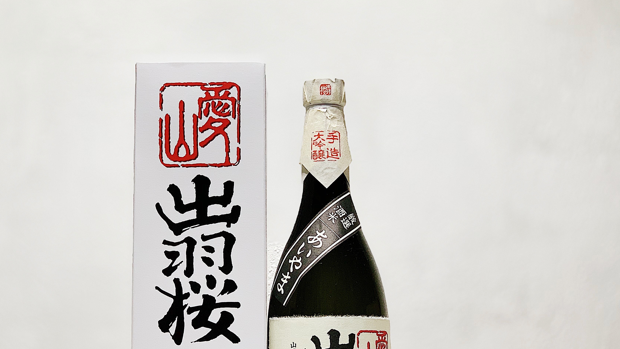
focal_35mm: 68
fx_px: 1118
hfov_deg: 30.9
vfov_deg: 17.7
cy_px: 233
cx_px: 261
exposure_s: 1/100
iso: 100
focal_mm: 6
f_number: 2.4
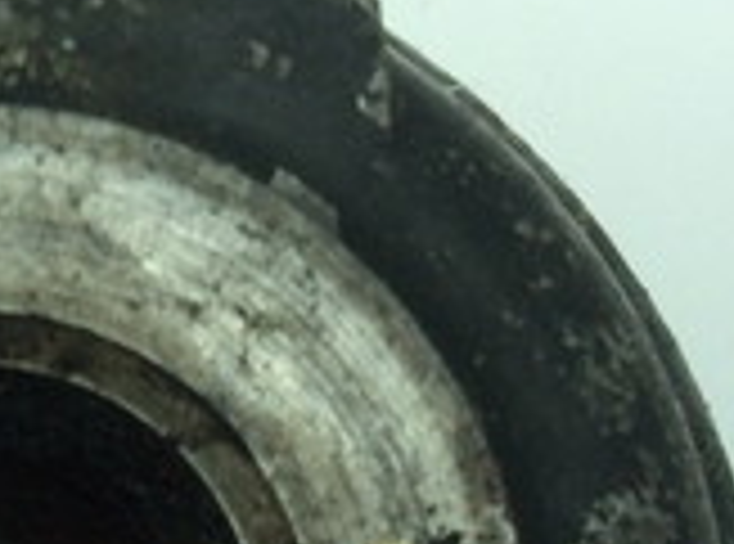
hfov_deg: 15.7
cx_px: -288
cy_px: 827
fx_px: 2493
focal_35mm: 118
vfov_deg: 11.9
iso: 32
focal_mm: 3.3
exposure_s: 1/319
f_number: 2.4
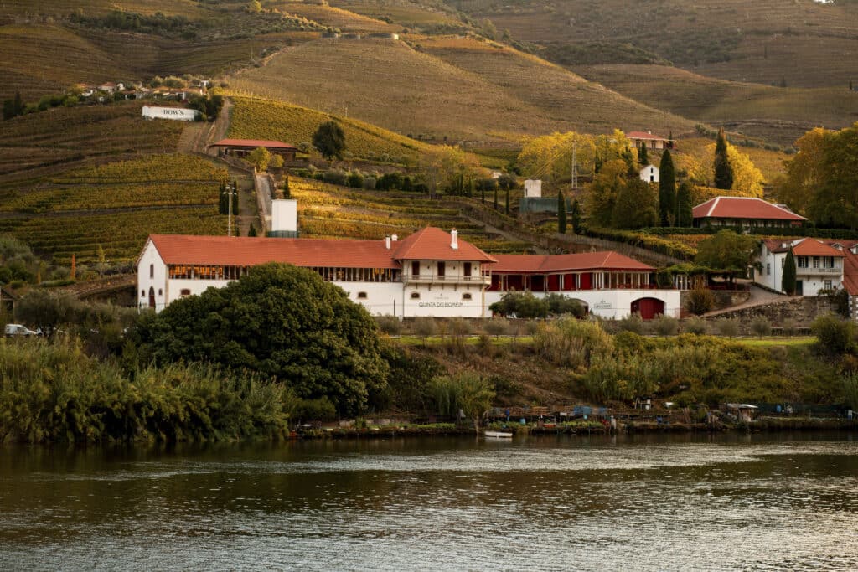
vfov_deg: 16.1
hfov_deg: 23.9
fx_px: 2026
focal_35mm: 85
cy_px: 286
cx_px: 429
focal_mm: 85
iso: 250
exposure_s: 1/250
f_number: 3.5
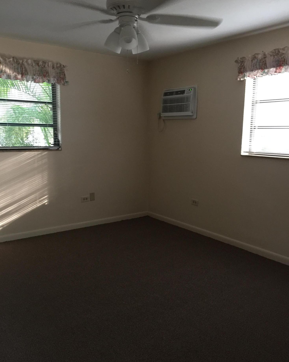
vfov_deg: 57.2
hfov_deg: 47.1
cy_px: 188
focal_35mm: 31
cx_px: 144
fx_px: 331
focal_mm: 4.15
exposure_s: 1/8
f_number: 2.2
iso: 125
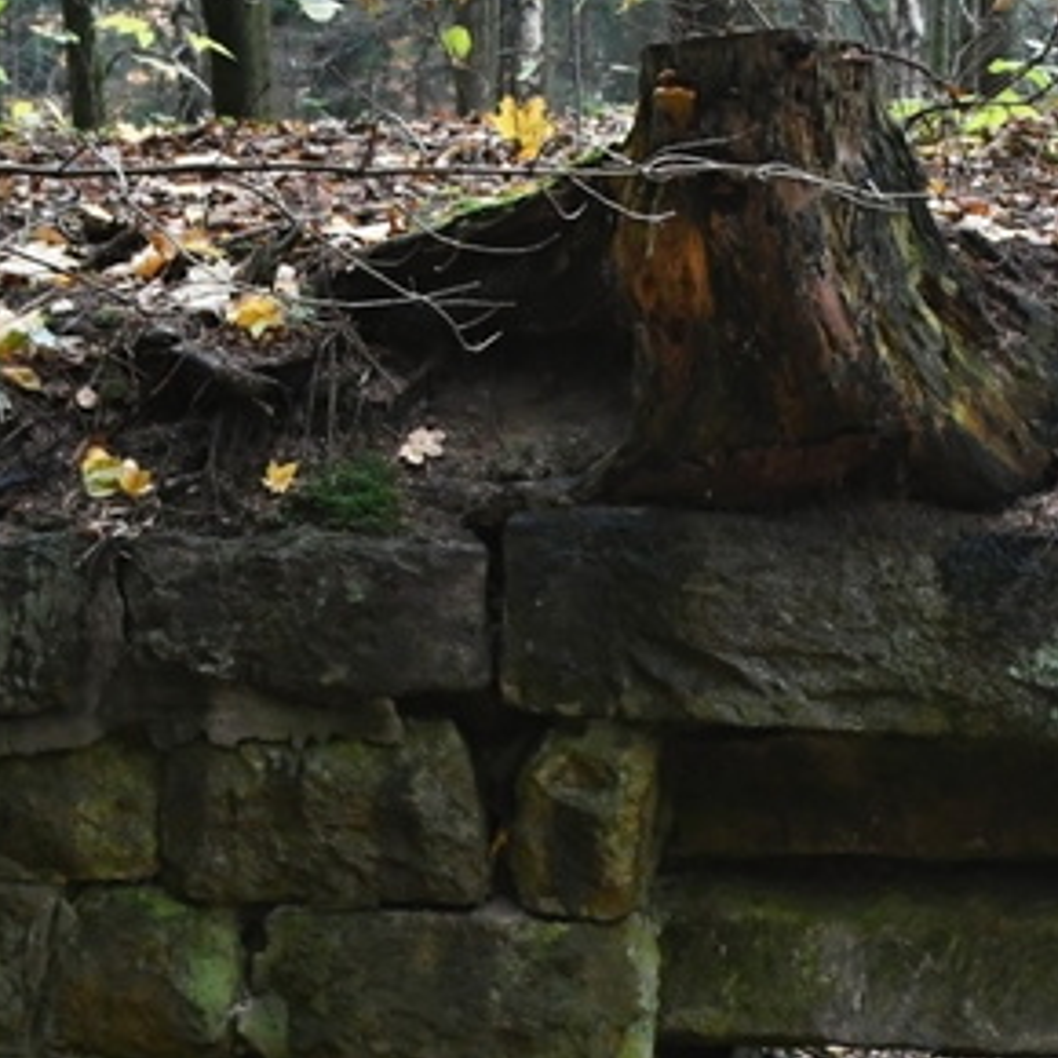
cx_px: 916
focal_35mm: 115
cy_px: 680
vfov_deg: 15.1
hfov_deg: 15.0
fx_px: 3977
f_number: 8
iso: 2500
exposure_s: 1/100
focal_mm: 26
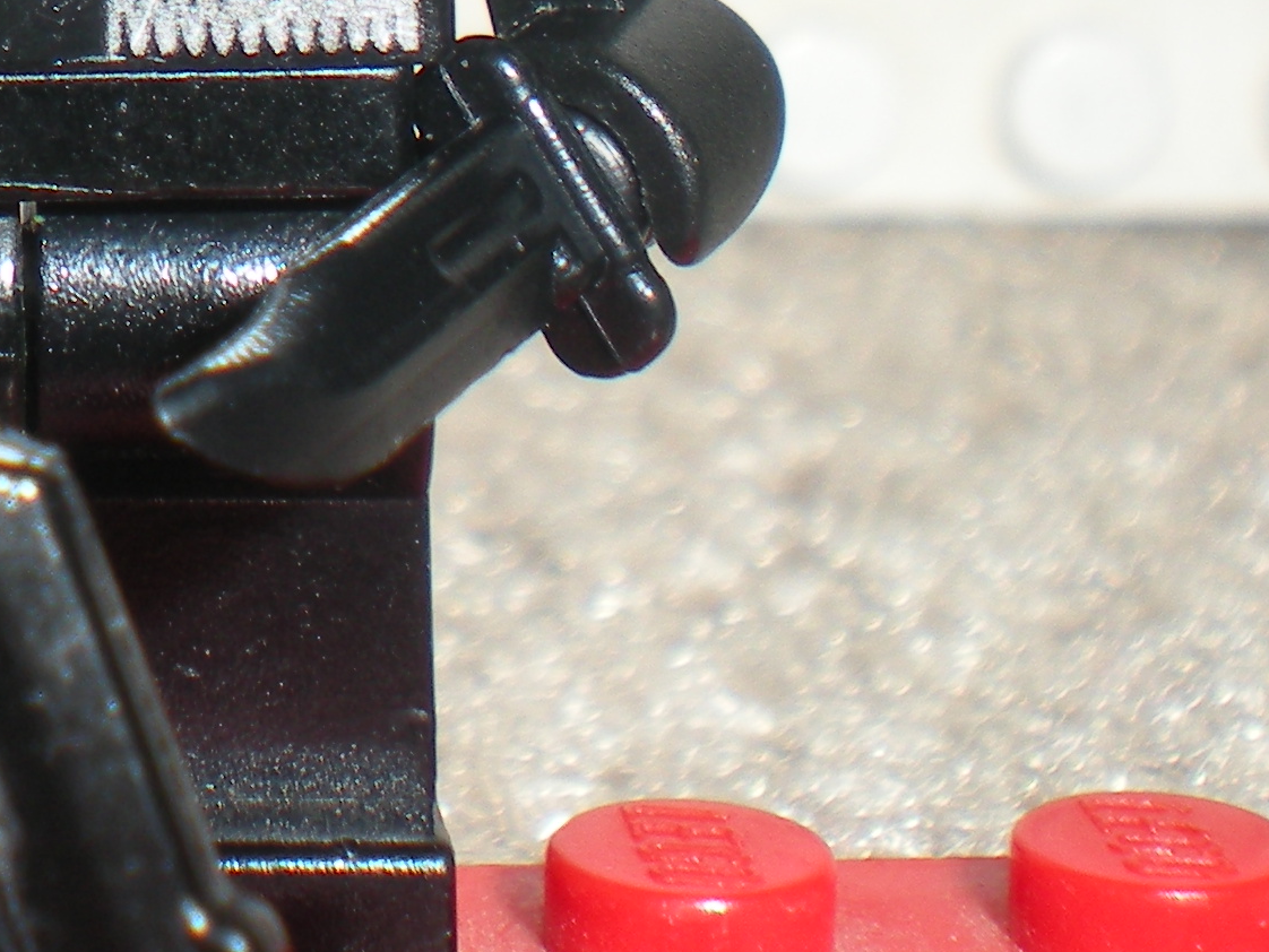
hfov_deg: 15.0
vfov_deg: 11.2
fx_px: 4693
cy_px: -408
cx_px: -178
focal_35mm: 128
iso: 64
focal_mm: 7.4
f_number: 4.9
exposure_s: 1/60
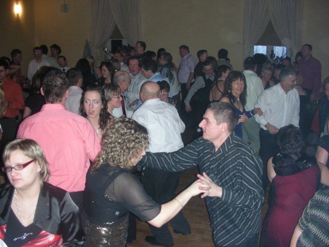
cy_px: 124
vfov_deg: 37.7
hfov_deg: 49.0
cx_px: 164
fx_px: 361
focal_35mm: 38
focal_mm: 6.3
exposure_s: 1/60
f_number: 3.5
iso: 294
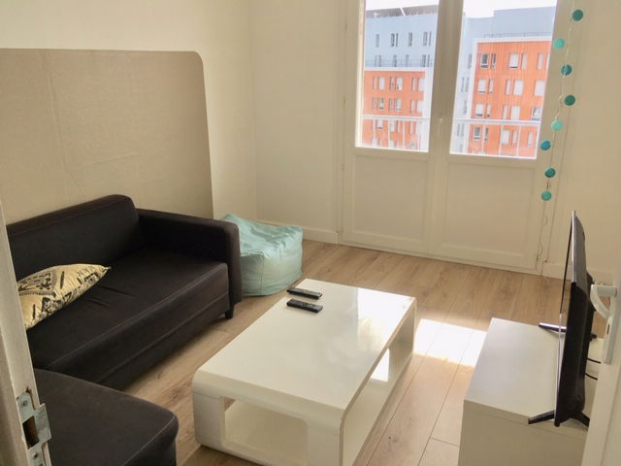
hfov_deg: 61.7
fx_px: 520
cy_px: 233
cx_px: 310
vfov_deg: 48.2
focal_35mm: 29
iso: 25
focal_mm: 4.15
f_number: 2.2
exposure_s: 1/327
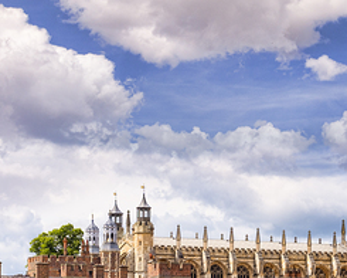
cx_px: 161
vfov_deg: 10.4
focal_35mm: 148
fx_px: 1520
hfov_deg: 13.0
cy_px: 226
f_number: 5.6
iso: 200
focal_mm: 31
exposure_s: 1/500
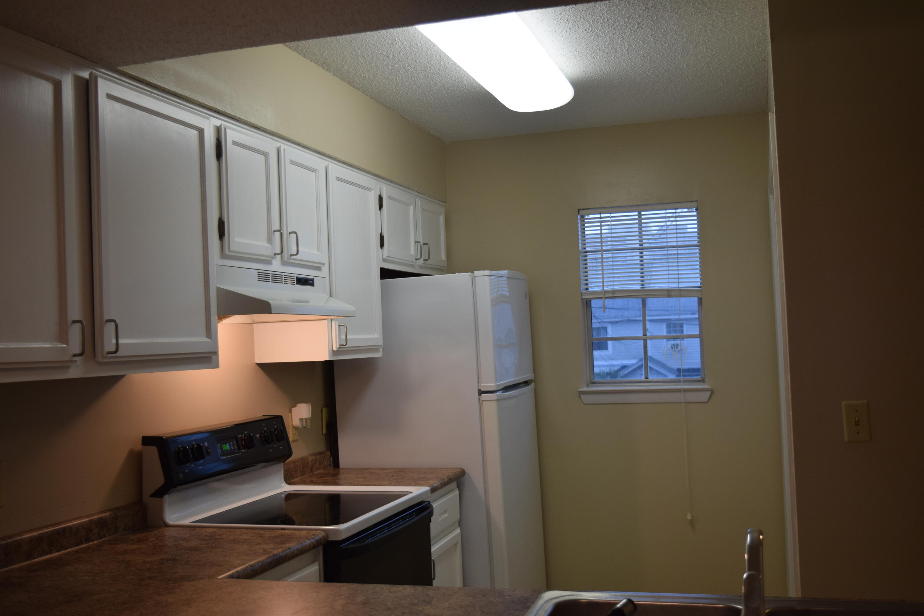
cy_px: 308
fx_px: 1001
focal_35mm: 39
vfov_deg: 34.2
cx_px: 462
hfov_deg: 49.6
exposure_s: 1/80
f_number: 4.5
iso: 400
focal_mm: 26
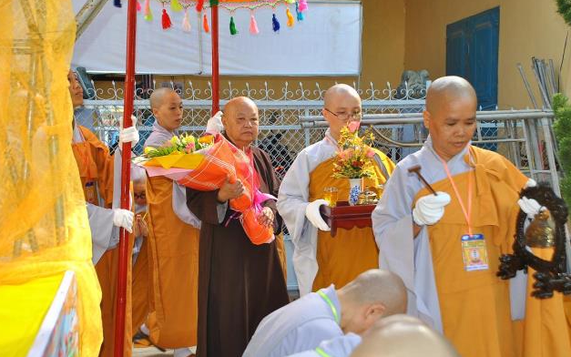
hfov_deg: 40.3
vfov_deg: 25.8
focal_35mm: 50
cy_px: 190
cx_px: 287
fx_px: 778
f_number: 4.5
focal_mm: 32
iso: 200
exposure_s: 1/100
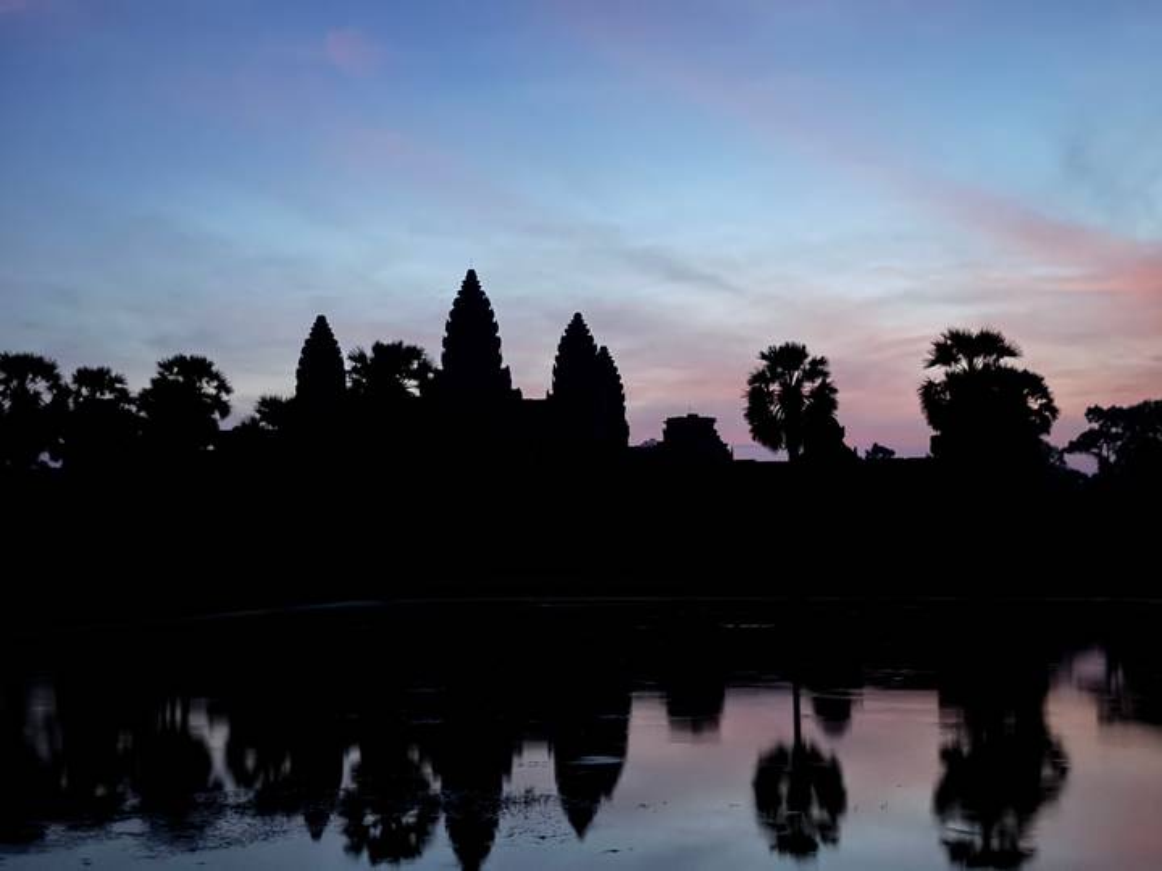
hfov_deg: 39.7
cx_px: 581
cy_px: 436
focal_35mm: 48
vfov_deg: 30.3
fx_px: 1611
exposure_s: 1/2
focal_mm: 6.76
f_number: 1.78
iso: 800
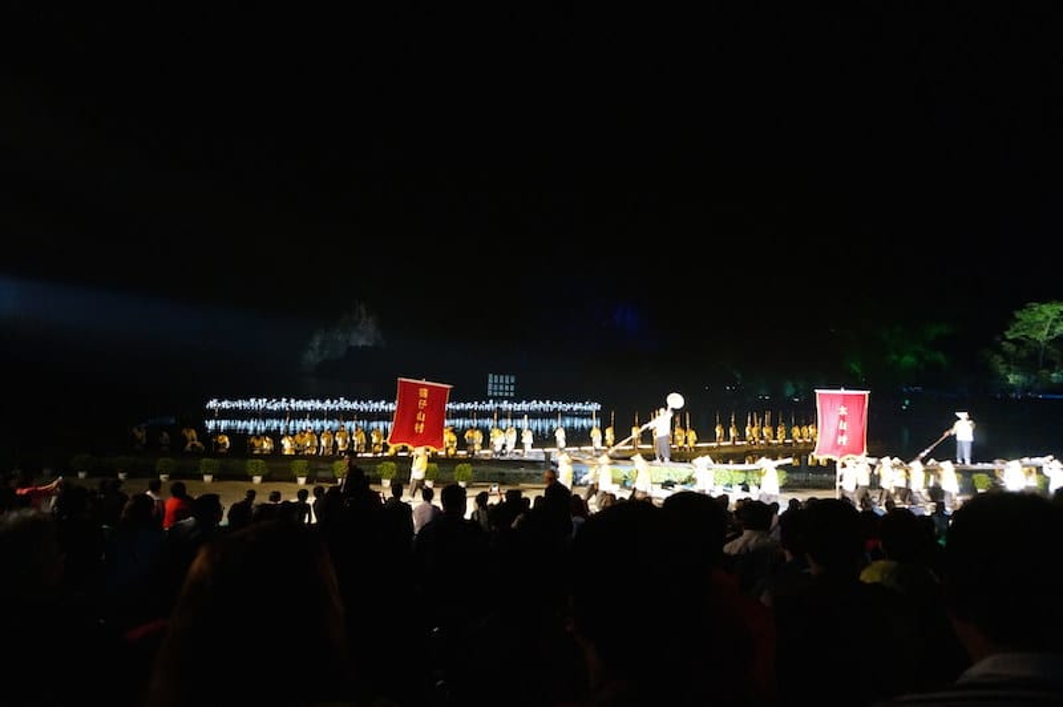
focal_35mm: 24
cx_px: 532
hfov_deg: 73.8
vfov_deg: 53.1
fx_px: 708
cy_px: 354
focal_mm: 16
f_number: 3.5
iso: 3200
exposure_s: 1/60
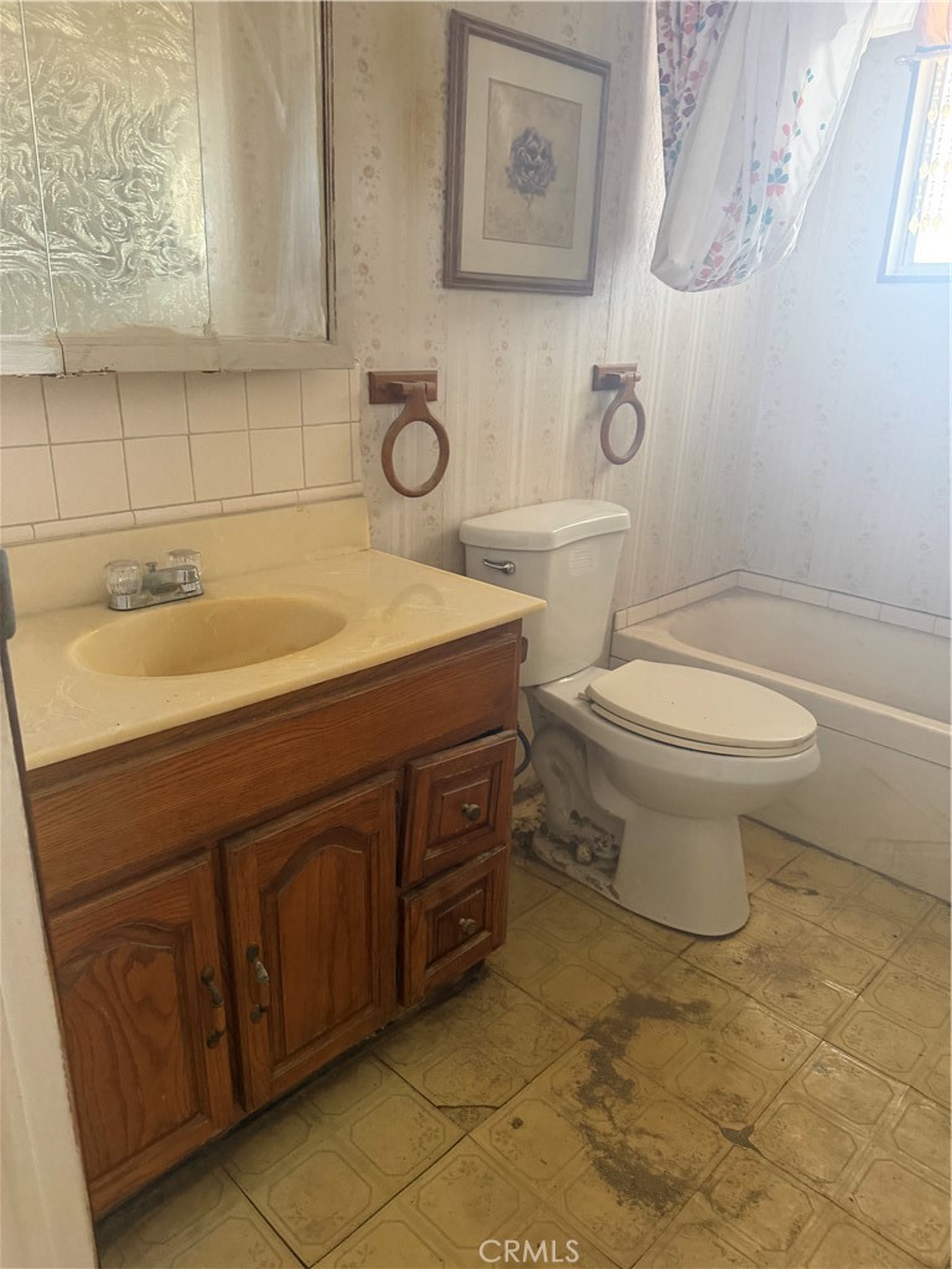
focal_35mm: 24
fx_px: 880
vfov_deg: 71.6
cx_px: 476
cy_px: 634
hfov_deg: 56.8
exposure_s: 1/60
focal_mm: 6.76
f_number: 1.78
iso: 400
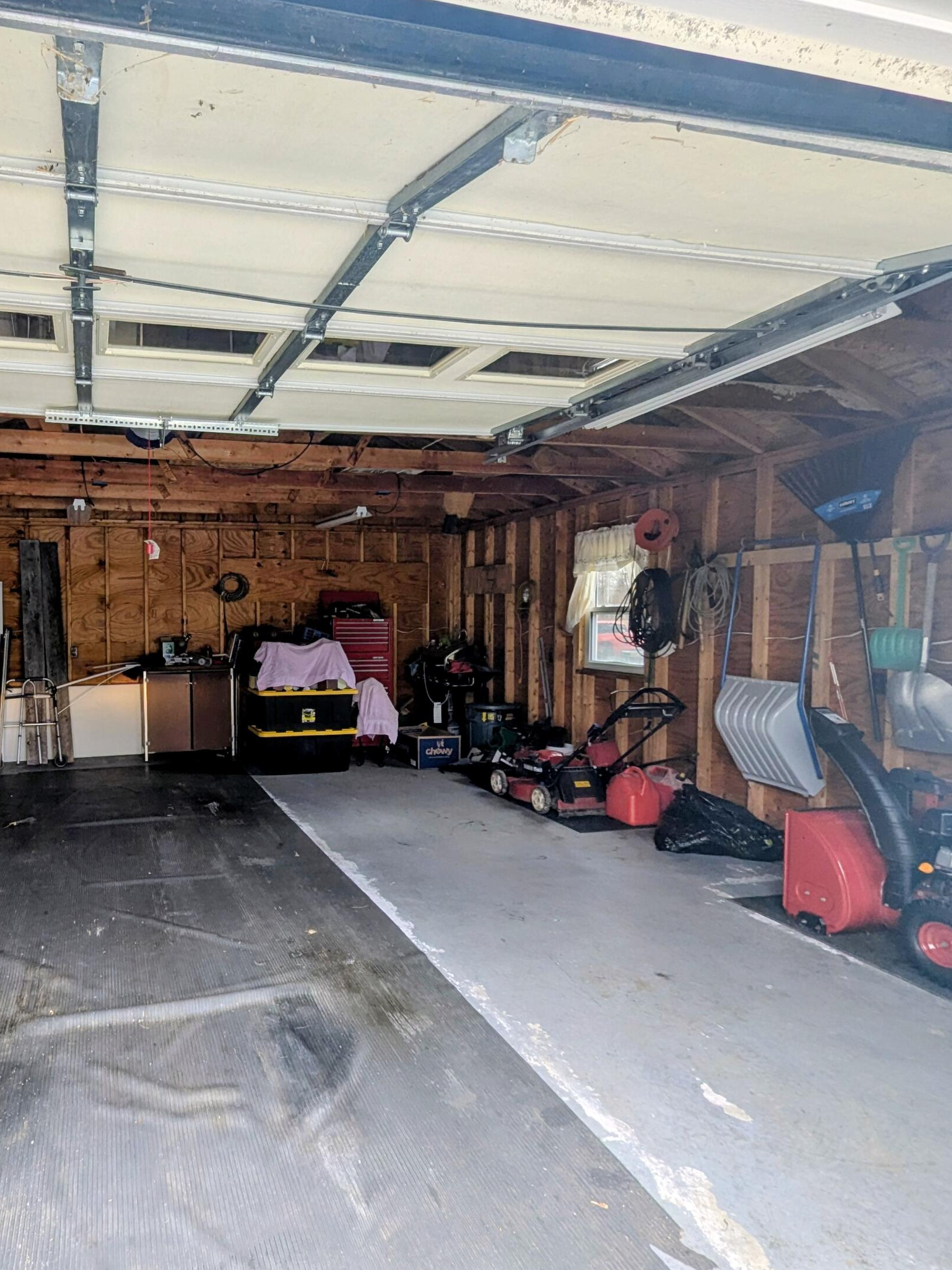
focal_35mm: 18
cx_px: 244
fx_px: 660
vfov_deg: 87.7
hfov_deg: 67.3
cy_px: 645
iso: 46
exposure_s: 1/161
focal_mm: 1.95
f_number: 2.2
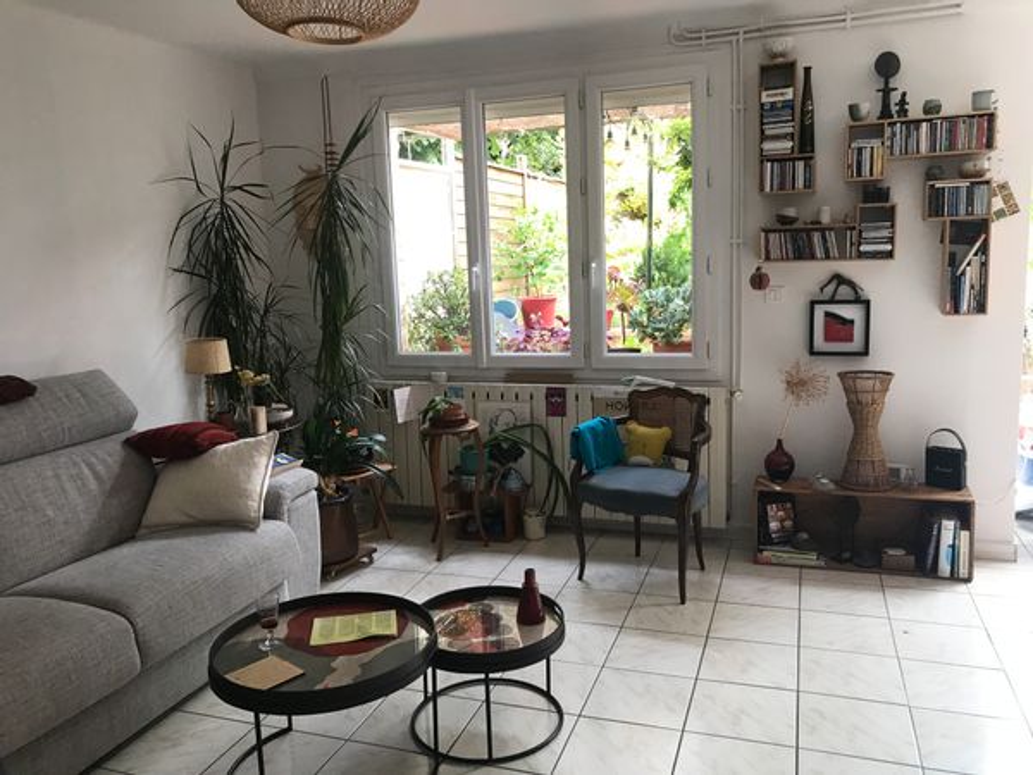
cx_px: 516
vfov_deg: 49.7
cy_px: 388
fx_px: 836
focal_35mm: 28
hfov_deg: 63.4
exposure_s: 1/33
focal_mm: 3.99
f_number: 1.8
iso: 25
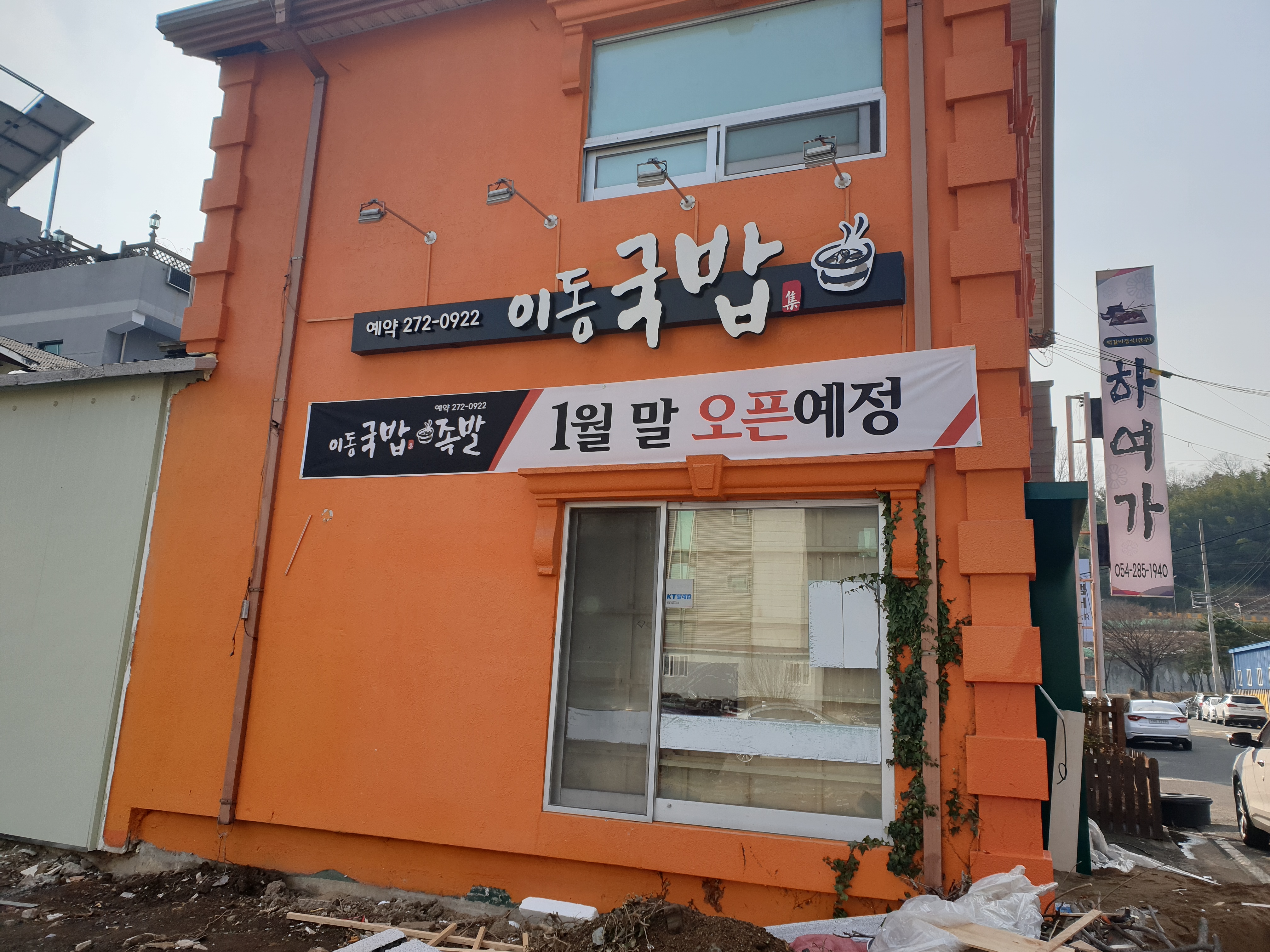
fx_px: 954
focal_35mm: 26
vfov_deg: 53.1
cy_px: 476
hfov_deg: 67.3
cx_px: 635
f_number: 2.4
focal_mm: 4.3
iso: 50
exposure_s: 1/1567
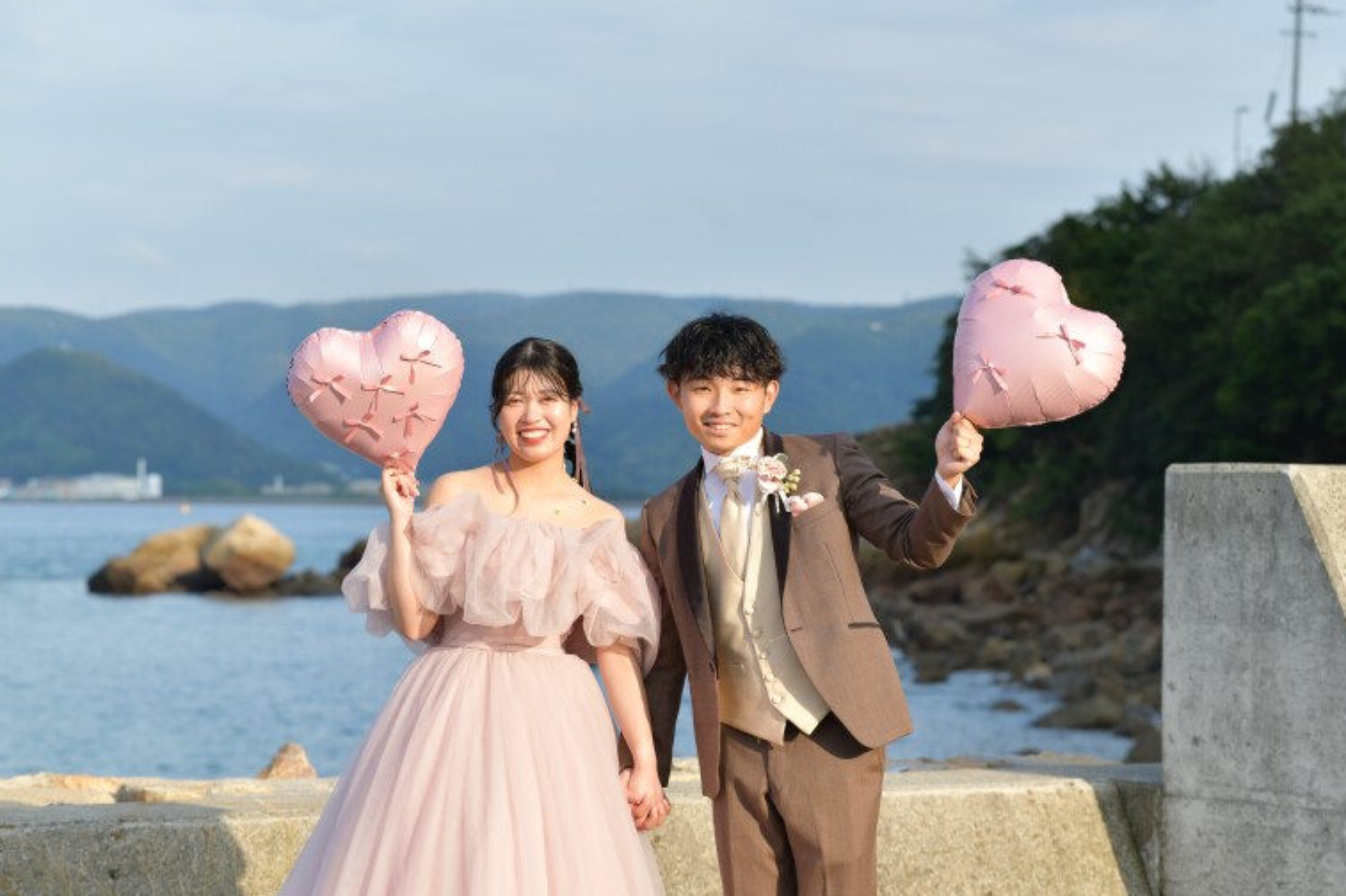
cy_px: 461
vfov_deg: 12.3
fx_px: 4148
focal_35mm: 111
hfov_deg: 18.4
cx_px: 699
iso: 160
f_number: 5.6
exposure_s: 1/400
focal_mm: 105
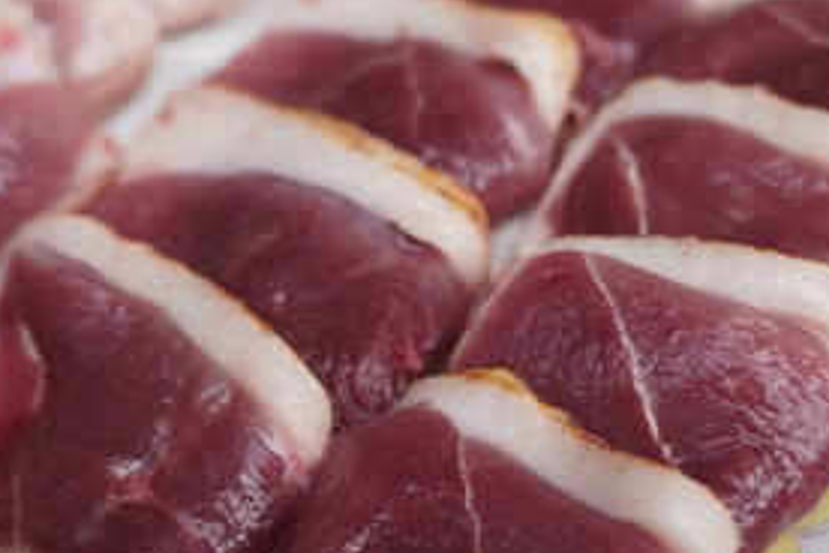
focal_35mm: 56
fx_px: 1289
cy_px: 328
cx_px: 461
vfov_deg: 24.2
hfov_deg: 35.6
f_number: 4.5
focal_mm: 24
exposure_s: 1/125
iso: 100
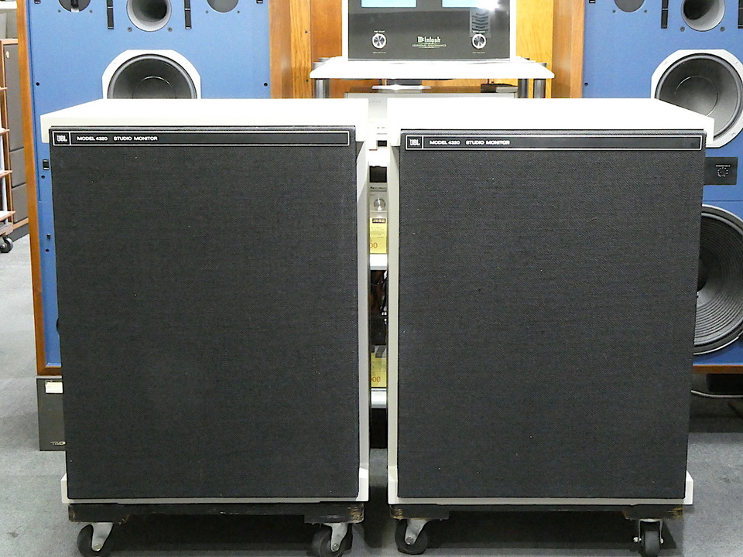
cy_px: 278
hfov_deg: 33.8
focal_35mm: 57
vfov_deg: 25.7
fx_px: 1223
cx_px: 372
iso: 1600
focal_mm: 10.3
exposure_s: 1/5
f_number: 7.1
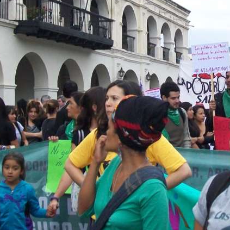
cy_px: 114
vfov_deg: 22.5
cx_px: 166
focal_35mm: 77
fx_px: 579
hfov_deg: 22.3
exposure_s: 1/160
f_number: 2.7
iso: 160
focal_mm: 6
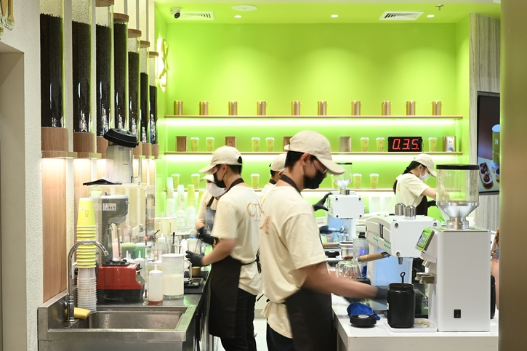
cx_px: 264
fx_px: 746
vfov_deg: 26.5
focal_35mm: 51
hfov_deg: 38.9
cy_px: 176
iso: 200
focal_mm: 34
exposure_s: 1/5
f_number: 7.1
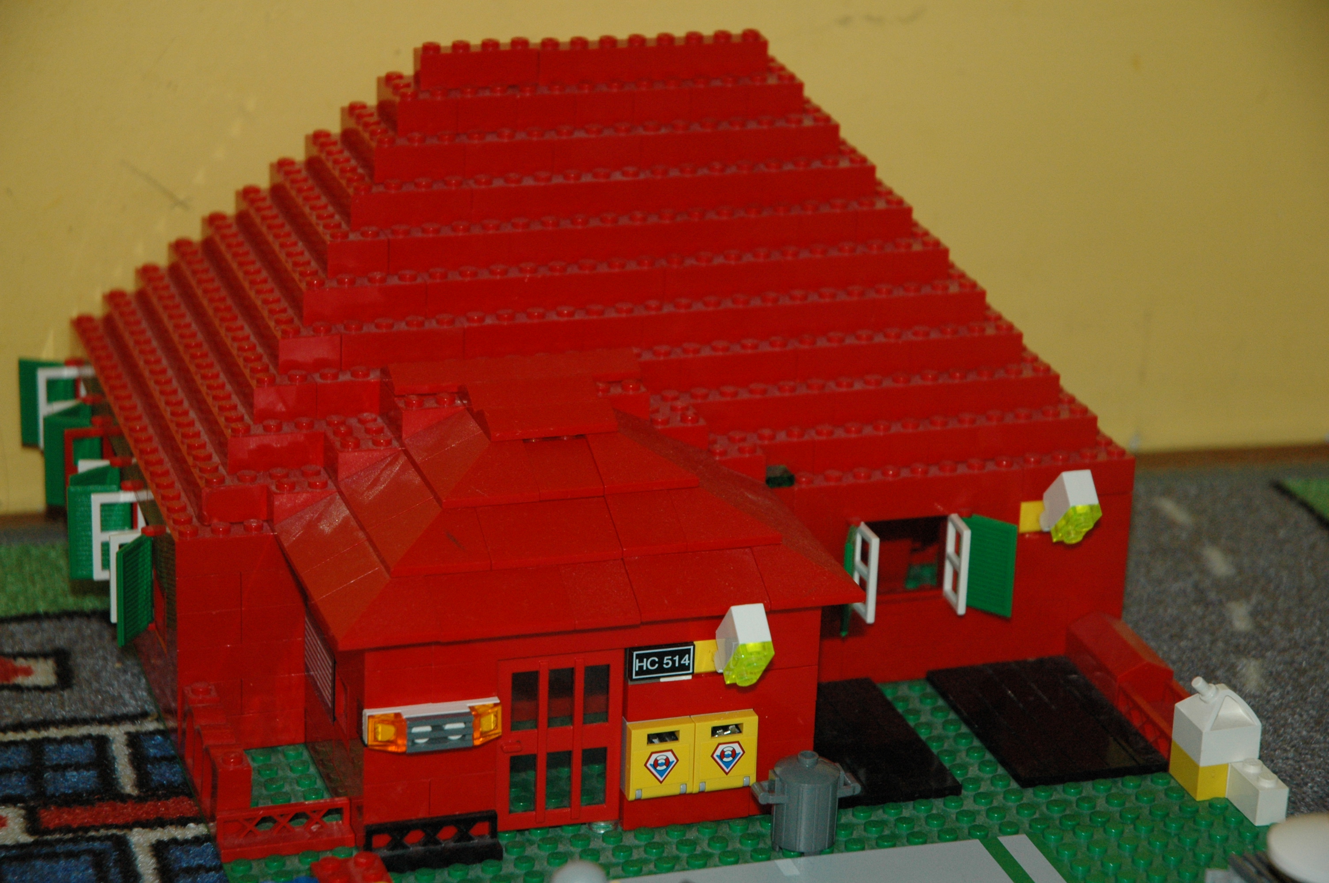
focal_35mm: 105
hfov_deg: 19.5
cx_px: 664
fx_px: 3873
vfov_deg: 13.0
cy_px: 442
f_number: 4.5
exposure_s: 1/60
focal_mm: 70
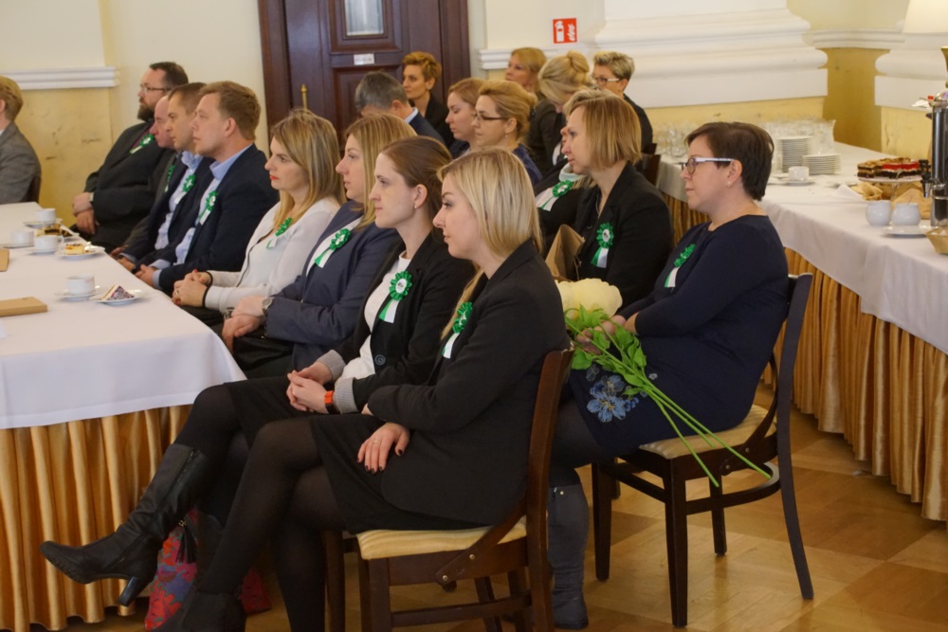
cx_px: 474
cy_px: 316
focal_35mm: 60
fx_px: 1580
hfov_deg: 33.4
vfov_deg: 22.6
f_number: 4.5
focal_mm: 40
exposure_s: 1/30
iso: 3200
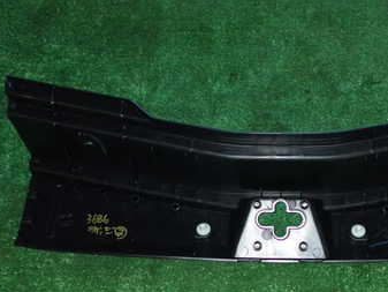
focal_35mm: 57
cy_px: 185
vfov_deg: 25.6
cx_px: 272
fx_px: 639
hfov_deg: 33.3
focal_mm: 5.79
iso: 800
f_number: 7.1
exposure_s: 1/30
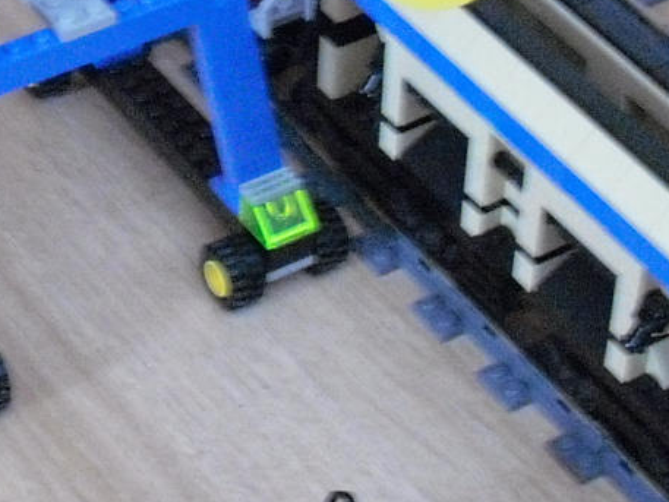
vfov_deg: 11.1
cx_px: 250
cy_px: 13
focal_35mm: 133
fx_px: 2571
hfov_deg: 14.8
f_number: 2.8
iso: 800
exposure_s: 1/25
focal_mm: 6.2
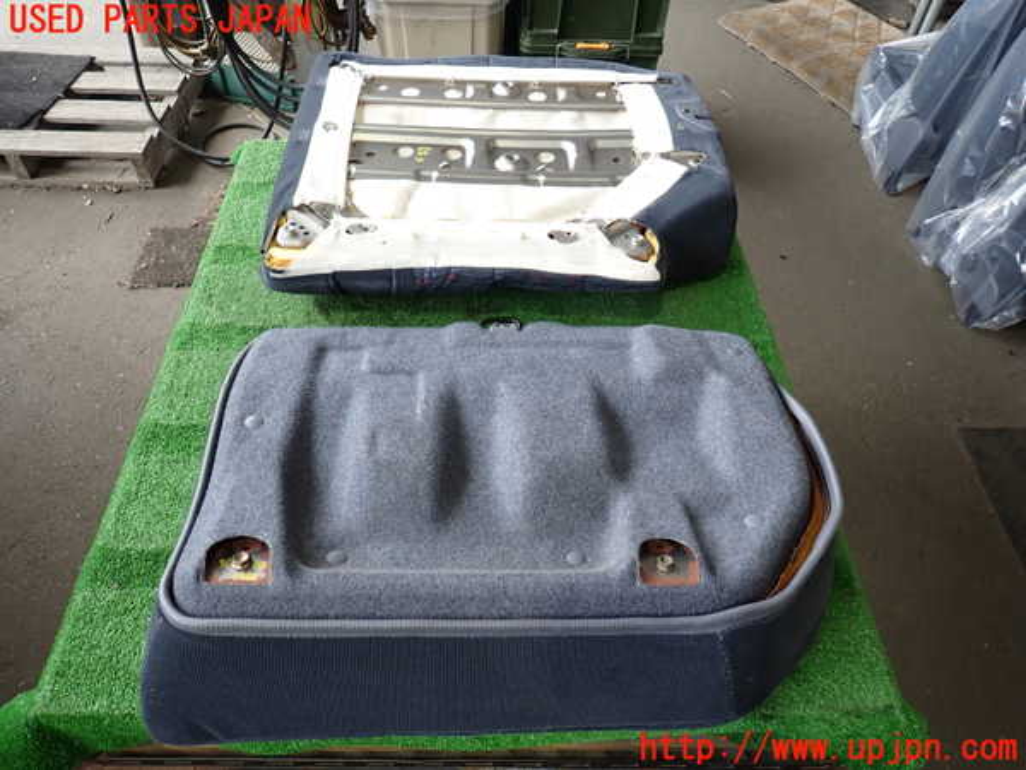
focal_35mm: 25
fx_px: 741
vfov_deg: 54.9
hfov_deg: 69.4
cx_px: 513
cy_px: 385
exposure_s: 1/60
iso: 125
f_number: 2
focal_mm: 4.5
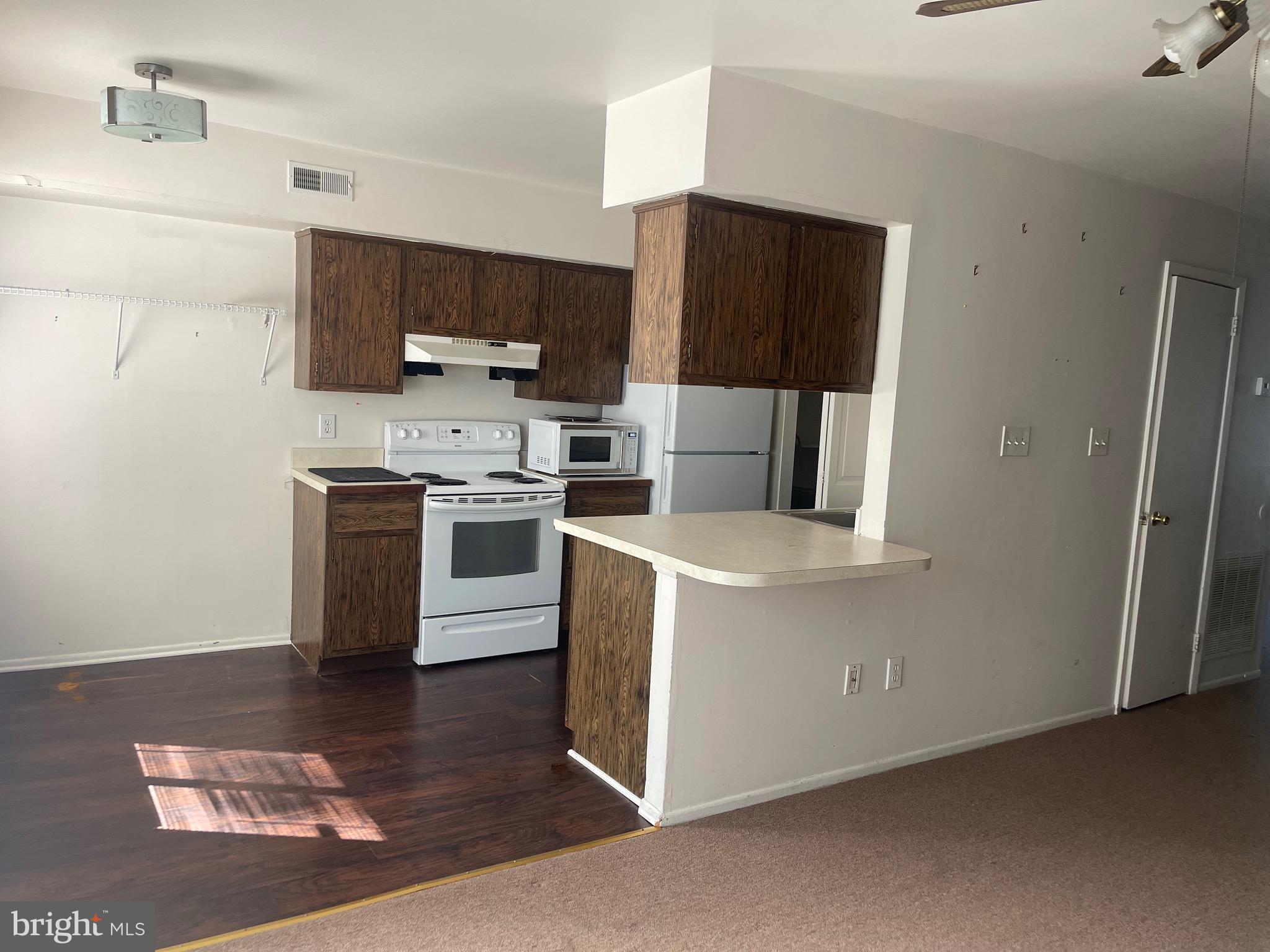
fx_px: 917
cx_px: 635
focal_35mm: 25
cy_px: 476
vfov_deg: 54.9
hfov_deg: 69.4
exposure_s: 1/121
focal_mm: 5.1
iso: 100
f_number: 1.6
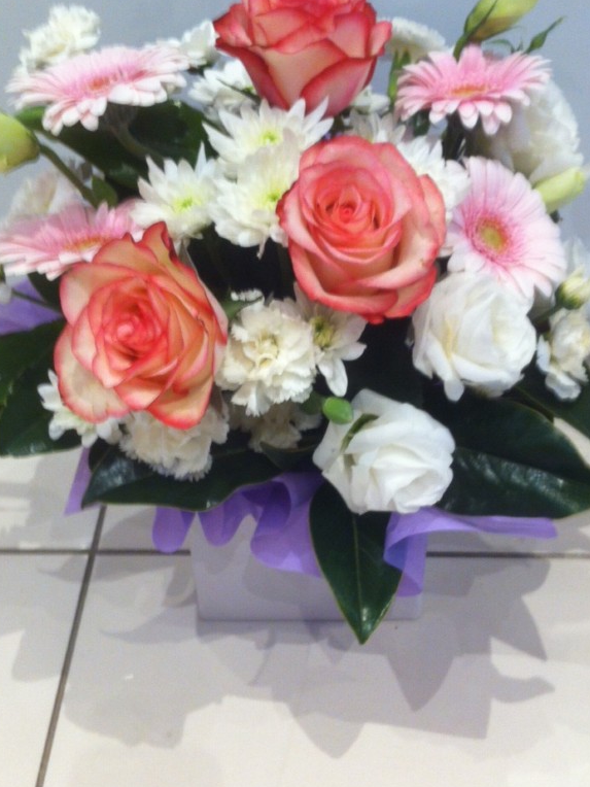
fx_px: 1114
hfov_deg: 29.7
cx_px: 300
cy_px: 378
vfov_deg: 38.9
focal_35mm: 49
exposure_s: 1/15
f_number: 2.8
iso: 100
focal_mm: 3.85
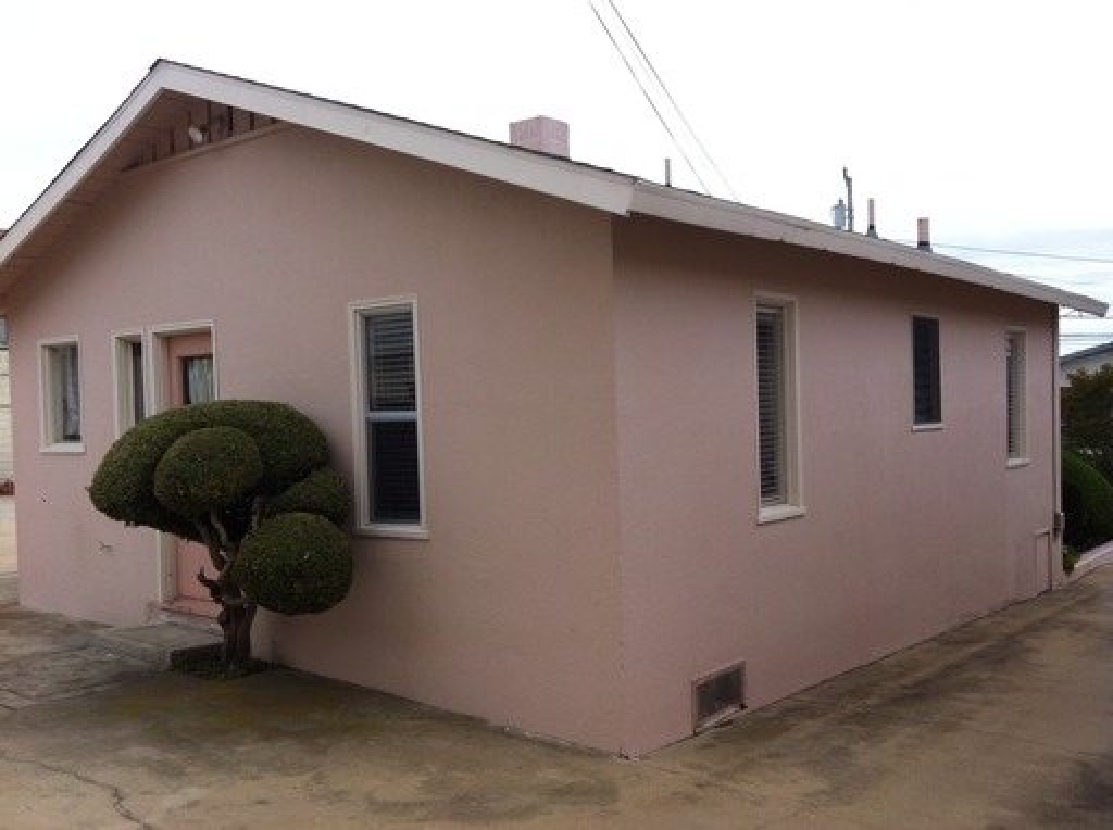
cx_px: 556
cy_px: 415
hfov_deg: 52.7
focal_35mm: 35
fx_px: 1123
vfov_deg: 40.6
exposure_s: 1/1588
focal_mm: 3.85
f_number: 2.8
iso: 80
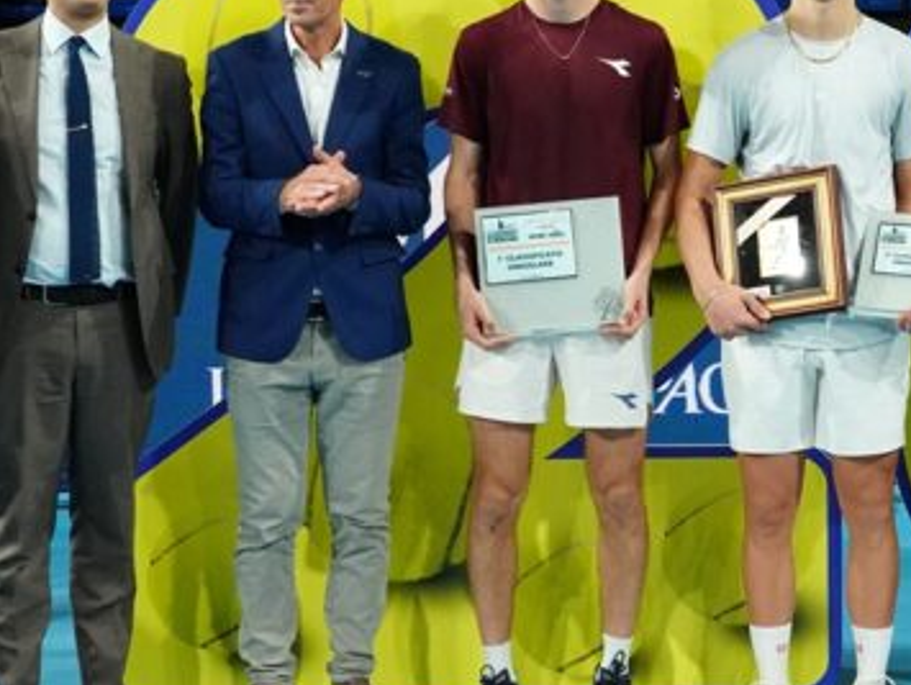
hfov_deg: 23.0
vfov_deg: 17.6
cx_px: 706
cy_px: 309
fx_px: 2213
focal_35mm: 84
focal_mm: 32
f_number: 5.6
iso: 6400
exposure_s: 1/500
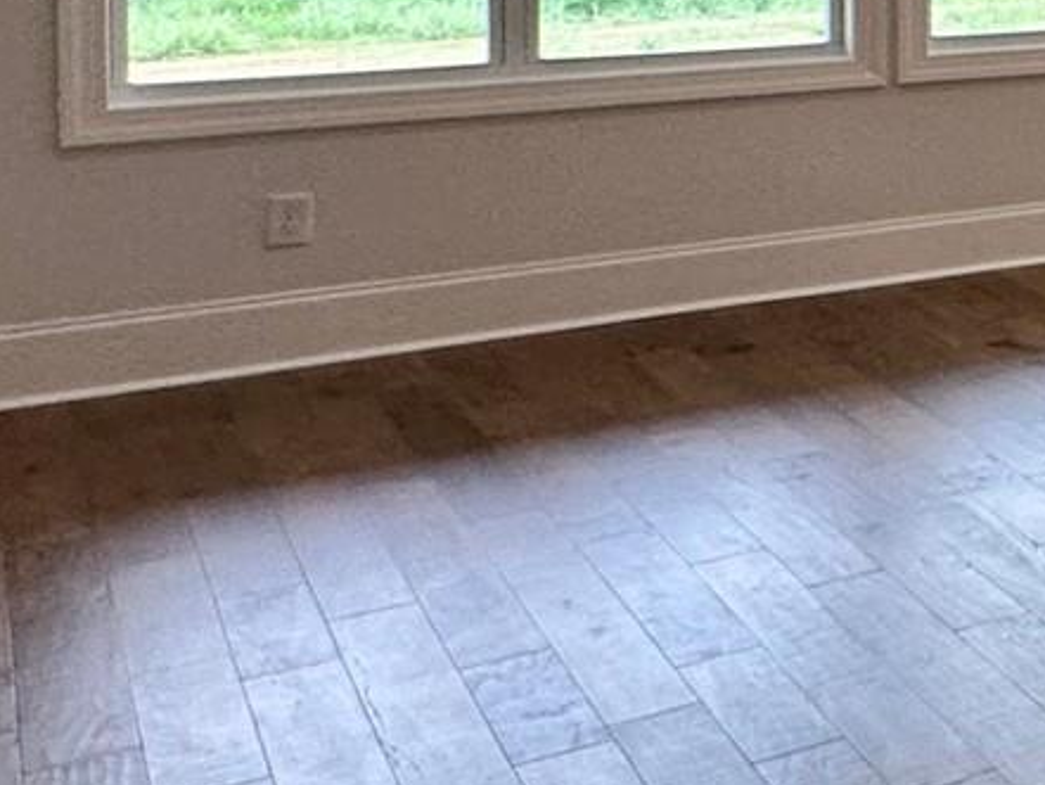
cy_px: -149
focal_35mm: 65
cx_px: 2043
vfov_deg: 21.1
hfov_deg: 19.2
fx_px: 1963
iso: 125
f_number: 2.2
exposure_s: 1/120
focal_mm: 2.22
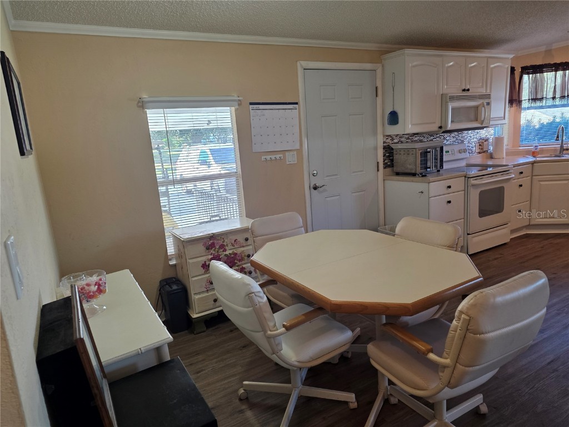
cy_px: 214
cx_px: 284
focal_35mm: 23
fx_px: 378
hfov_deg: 73.9
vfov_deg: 58.9
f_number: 1.7
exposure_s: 1/120
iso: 160
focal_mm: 6.25
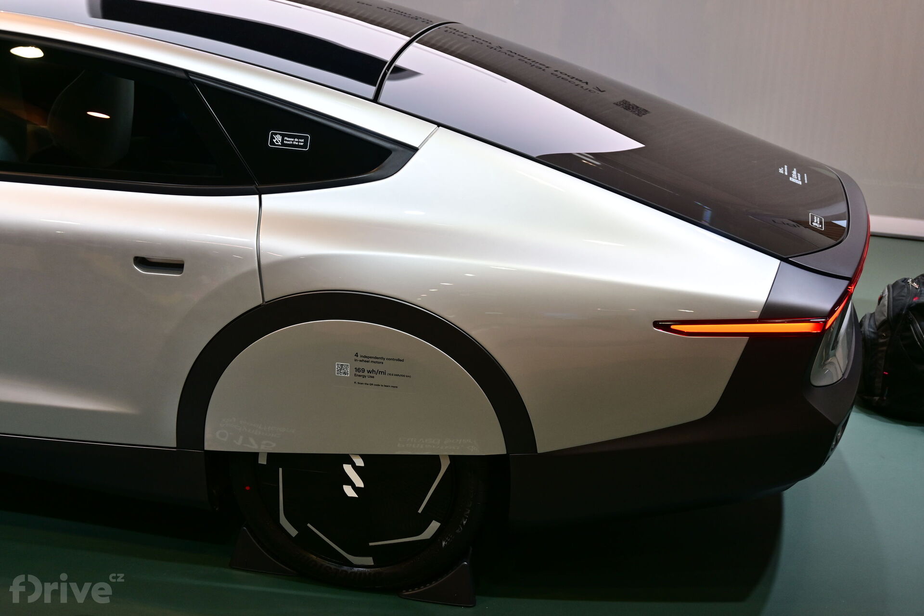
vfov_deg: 23.2
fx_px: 1501
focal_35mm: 58
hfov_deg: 34.2
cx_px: 462
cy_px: 308
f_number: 5.6
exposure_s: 1/60
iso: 220
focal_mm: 39
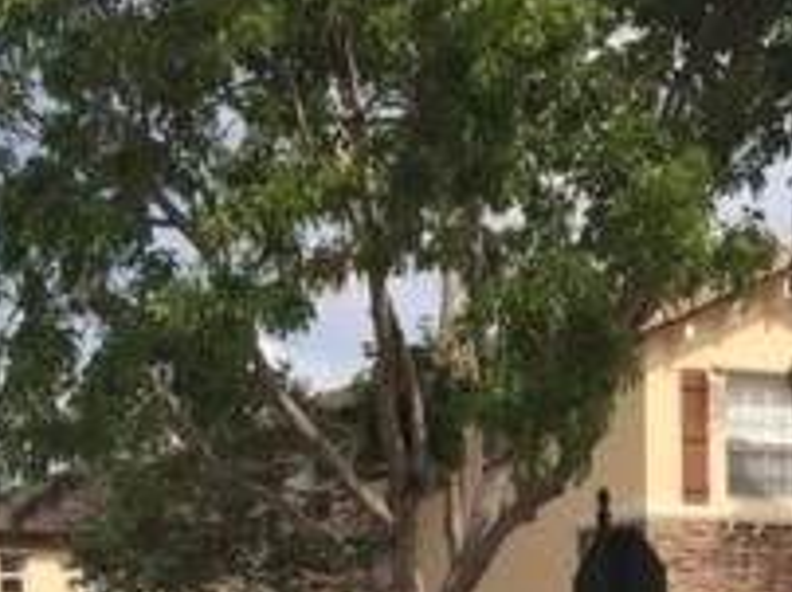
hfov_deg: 20.8
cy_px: 768
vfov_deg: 15.3
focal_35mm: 92
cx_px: 43
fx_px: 2102
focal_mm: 4.15
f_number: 2.2
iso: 32
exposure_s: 1/2326
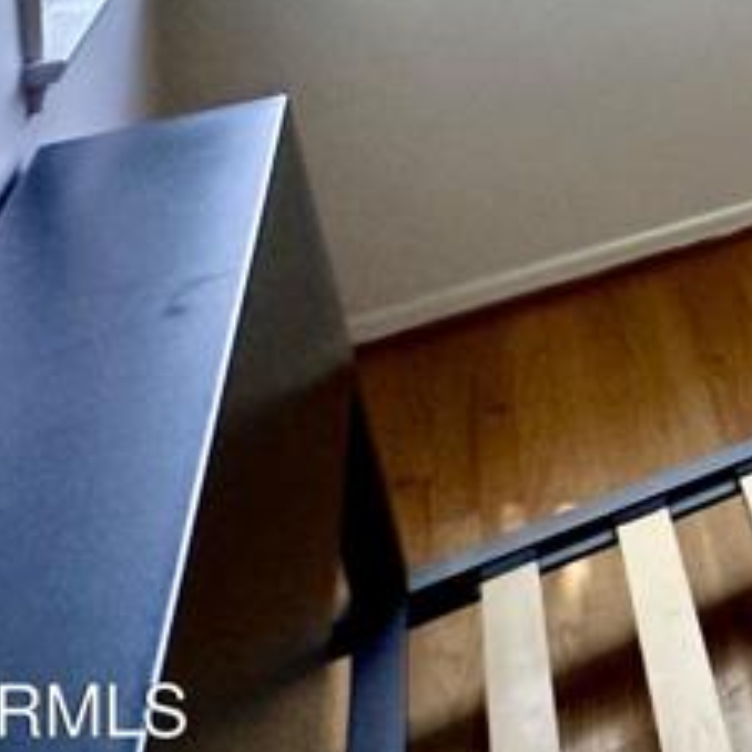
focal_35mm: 56
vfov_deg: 23.0
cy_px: -449
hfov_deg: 17.2
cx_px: 1637
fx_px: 1376
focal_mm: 2.22
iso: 200
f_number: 2.2
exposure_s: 1/120
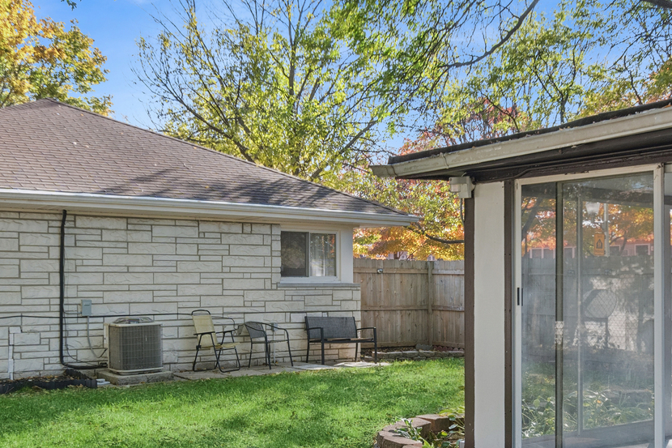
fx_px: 765
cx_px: 325
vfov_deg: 32.2
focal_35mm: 41
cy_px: 319
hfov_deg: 47.4
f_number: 8
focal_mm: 14
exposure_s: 1/30
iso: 400
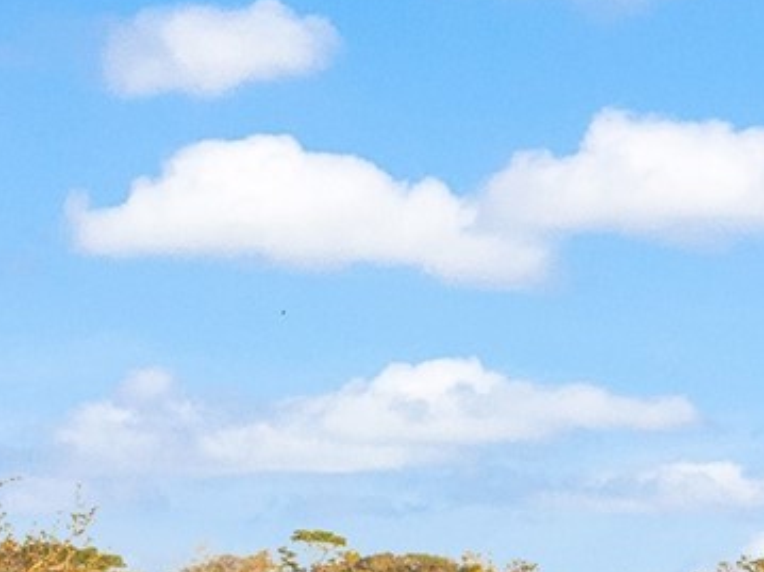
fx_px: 2361
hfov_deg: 16.2
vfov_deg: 12.7
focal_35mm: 107
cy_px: 1006
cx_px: 1260
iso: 160
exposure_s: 1/400
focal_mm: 8.67
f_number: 1.8
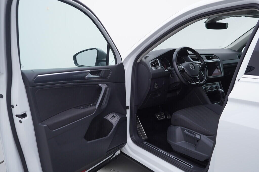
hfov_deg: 53.1
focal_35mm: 36
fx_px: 259
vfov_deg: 36.9
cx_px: 130
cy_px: 86
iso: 125
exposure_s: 1/60
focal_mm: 24
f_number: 3.5
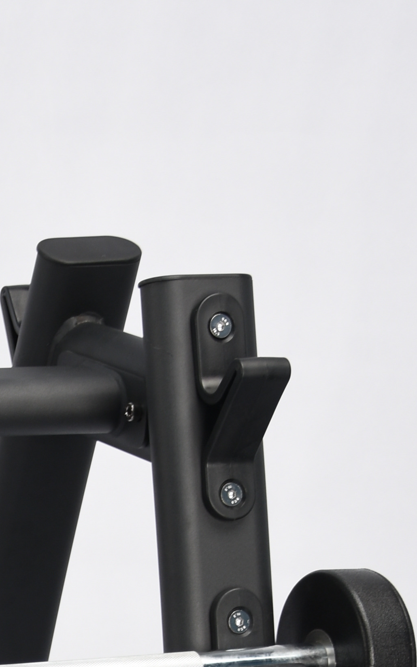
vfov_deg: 12.1
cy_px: 922
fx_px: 3037
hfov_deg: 7.7
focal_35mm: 167
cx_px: -284
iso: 100
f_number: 4.2
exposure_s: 1/25
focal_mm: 30
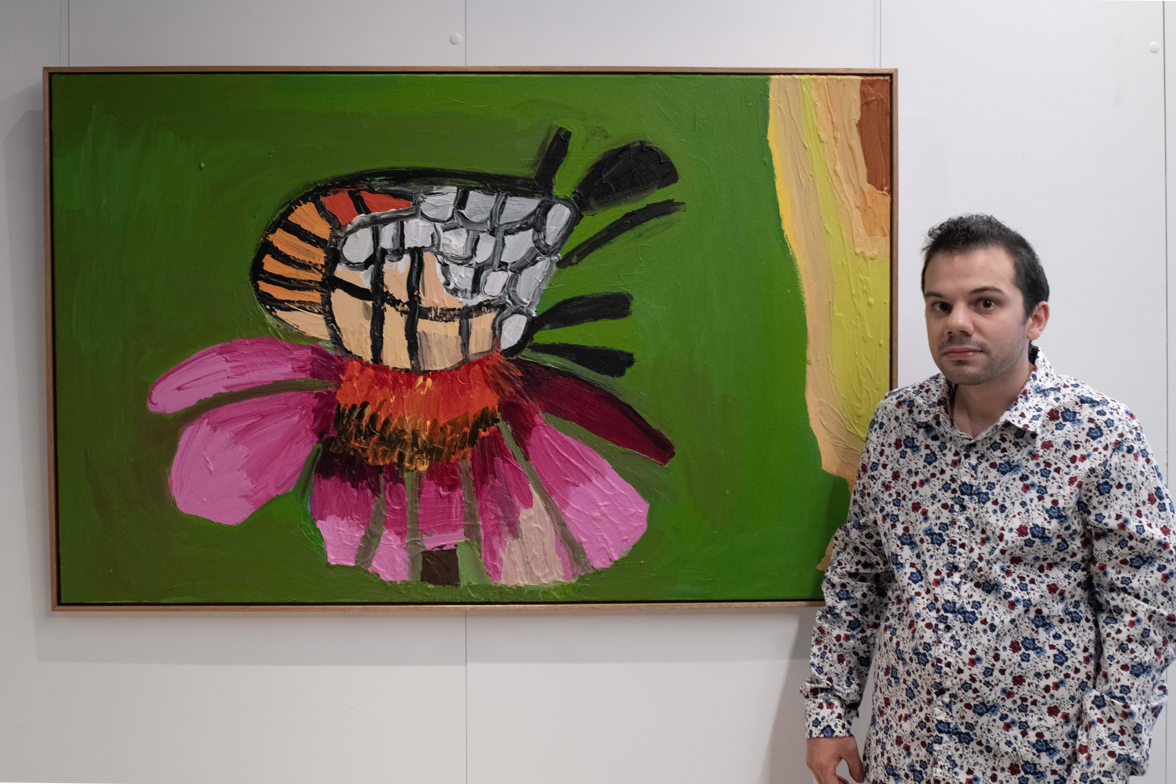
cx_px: 588
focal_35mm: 50
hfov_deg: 39.6
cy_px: 392
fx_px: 1633
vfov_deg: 27.0
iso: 1600
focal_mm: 50
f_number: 5.6
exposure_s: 1/60
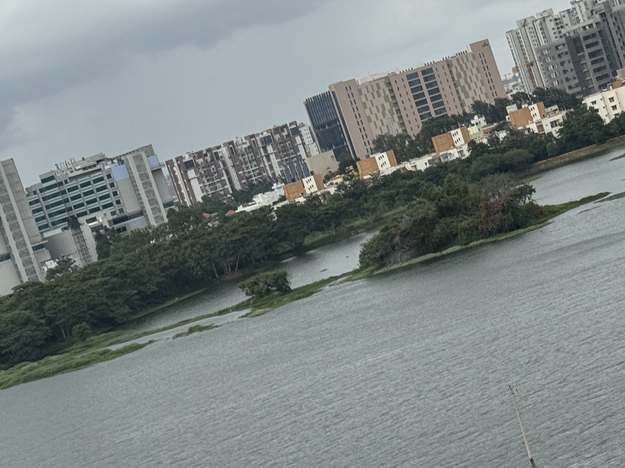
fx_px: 1860
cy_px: 221
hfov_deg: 18.8
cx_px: 554
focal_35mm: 103
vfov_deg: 14.4
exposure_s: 1/5376
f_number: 1.78
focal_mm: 6.76
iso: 64
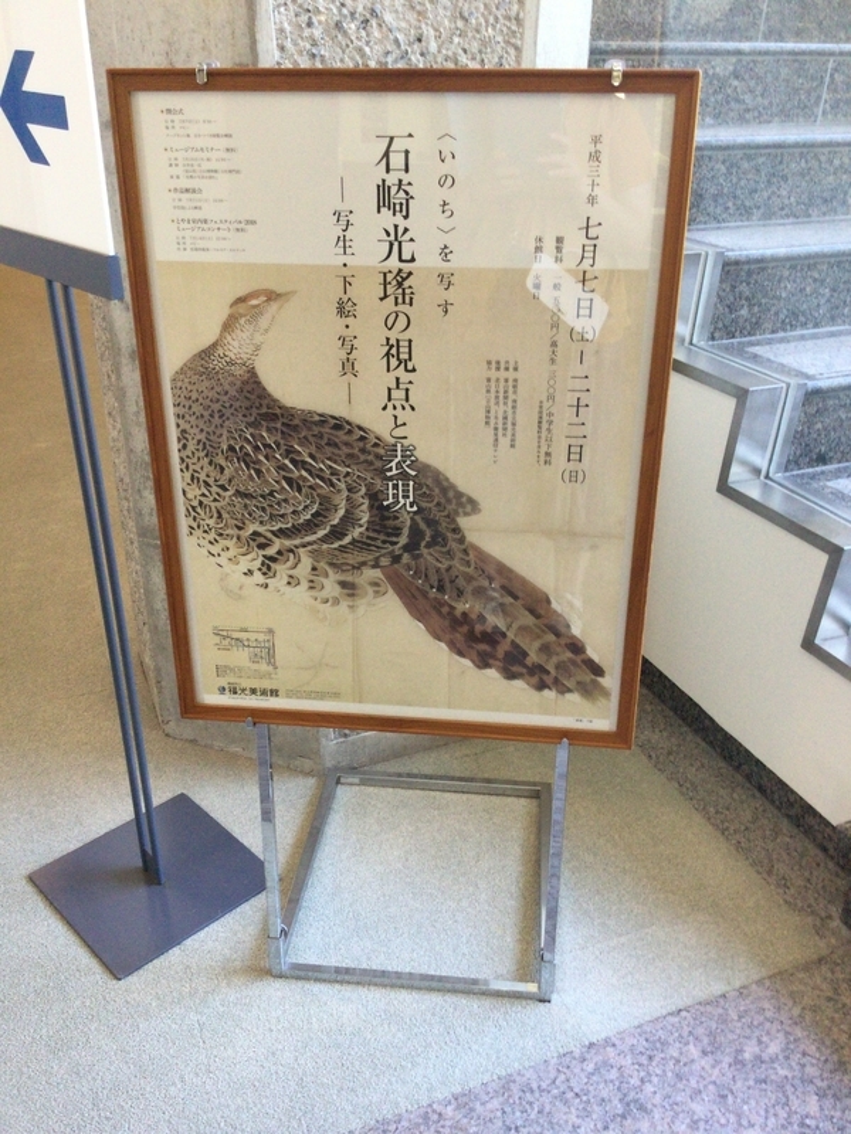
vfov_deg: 58.4
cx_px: 426
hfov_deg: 45.4
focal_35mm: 31
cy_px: 567
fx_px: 1016
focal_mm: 3.3
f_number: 2.4
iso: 100
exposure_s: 1/30
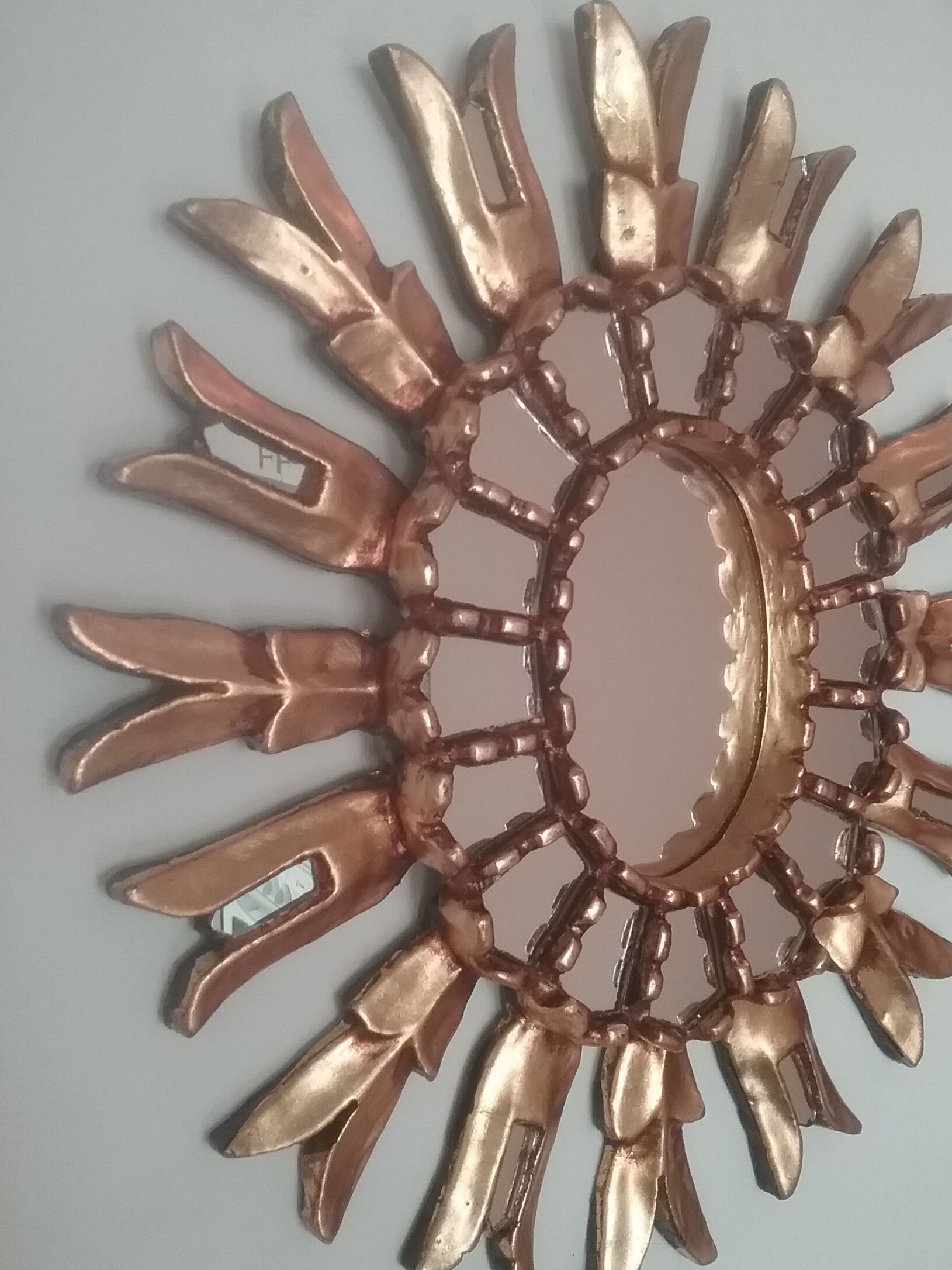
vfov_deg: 50.1
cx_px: 563
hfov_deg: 38.5
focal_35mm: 37
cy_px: 643
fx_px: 1357
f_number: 2.2
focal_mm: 3.3
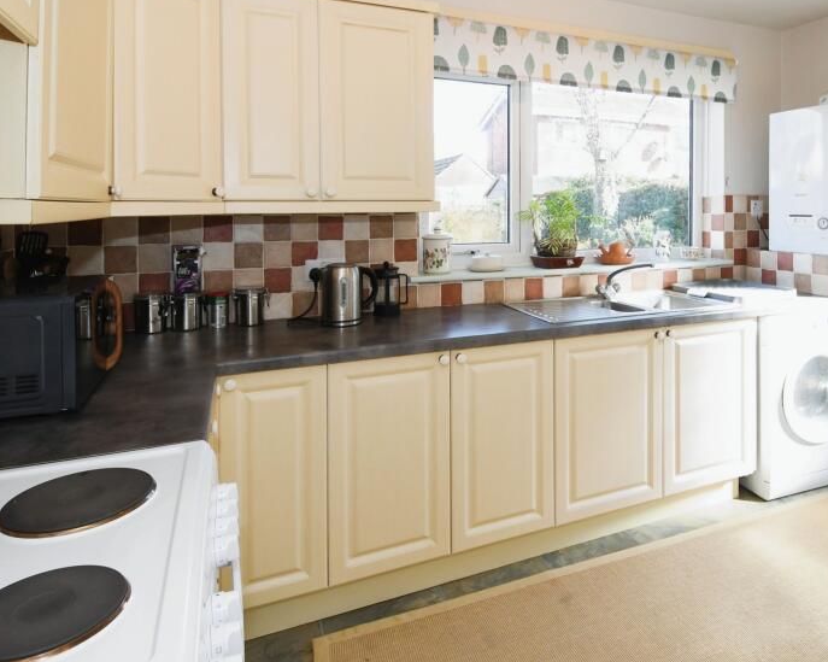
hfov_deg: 76.5
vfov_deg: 65.2
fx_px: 514
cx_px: 511
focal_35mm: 21
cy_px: 284
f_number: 7.1
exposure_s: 1/100
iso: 800
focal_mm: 10
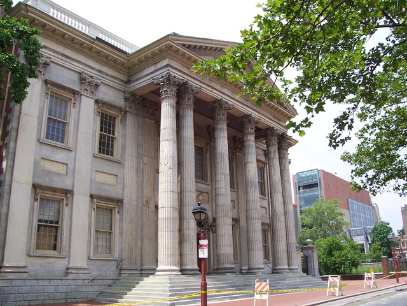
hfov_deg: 54.0
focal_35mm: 34
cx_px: 204
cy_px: 153
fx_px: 400
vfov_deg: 41.8
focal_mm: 5.6
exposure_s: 1/350
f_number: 5.6
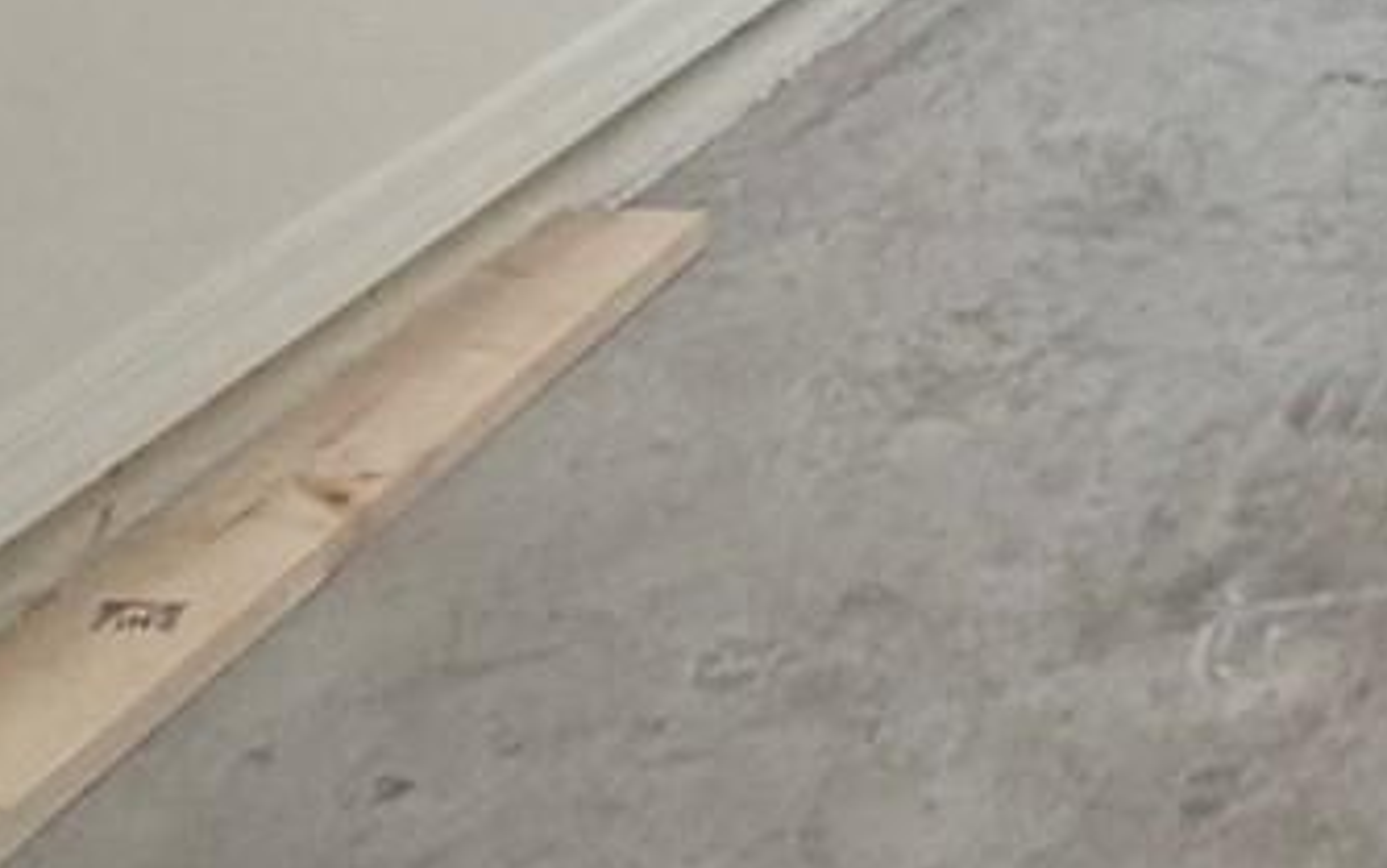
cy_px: -685
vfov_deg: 15.7
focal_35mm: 71
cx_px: 2209
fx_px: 2685
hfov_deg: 22.4
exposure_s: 1/60
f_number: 2.2
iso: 160
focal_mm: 2.22
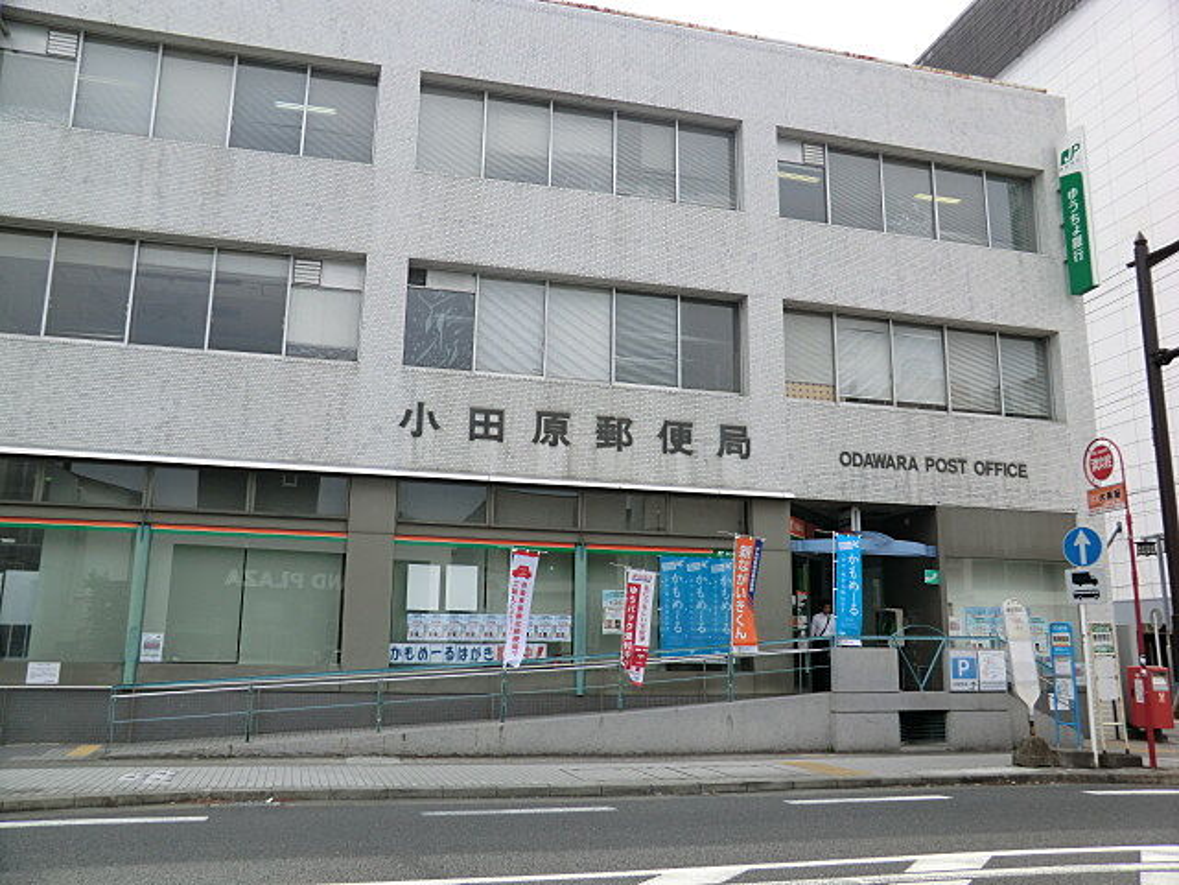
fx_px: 988
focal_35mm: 29
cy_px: 442
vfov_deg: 48.2
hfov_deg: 61.7
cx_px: 590
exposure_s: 1/640
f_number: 3.5
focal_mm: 5.2
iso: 80
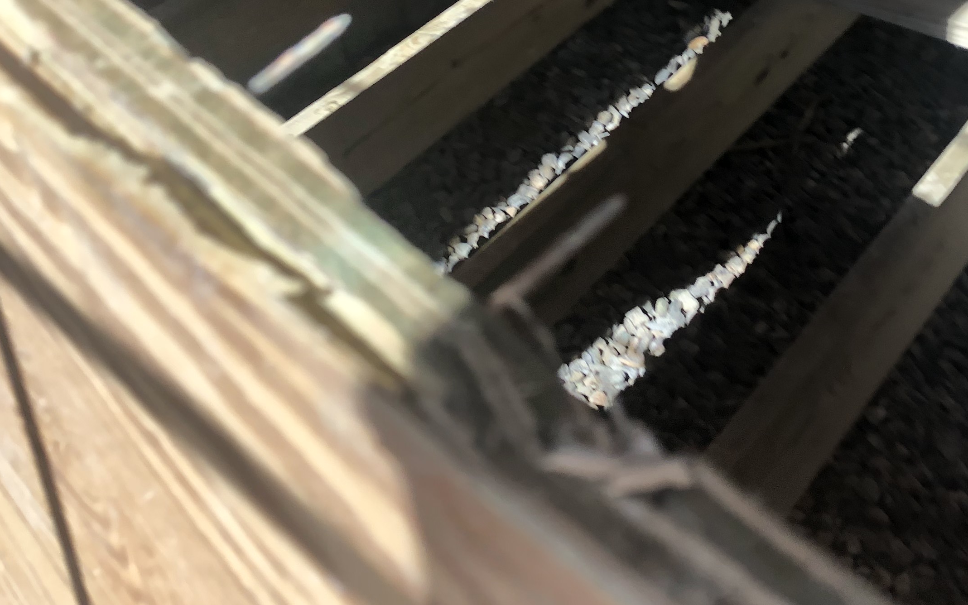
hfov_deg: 36.1
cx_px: 585
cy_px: 4
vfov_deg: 22.3
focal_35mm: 56
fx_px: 1477
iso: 32
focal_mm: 3.99
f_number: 1.8
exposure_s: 1/120
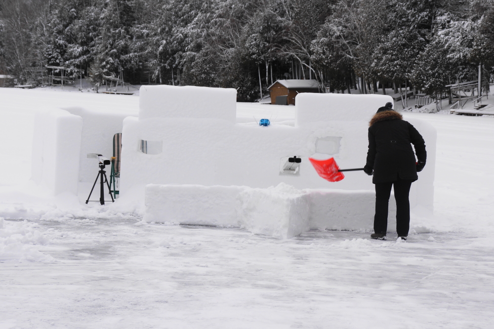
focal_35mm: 75
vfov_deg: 18.2
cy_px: 164
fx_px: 1029
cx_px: 247
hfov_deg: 27.0
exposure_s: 1/100
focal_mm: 50
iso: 100
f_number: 8
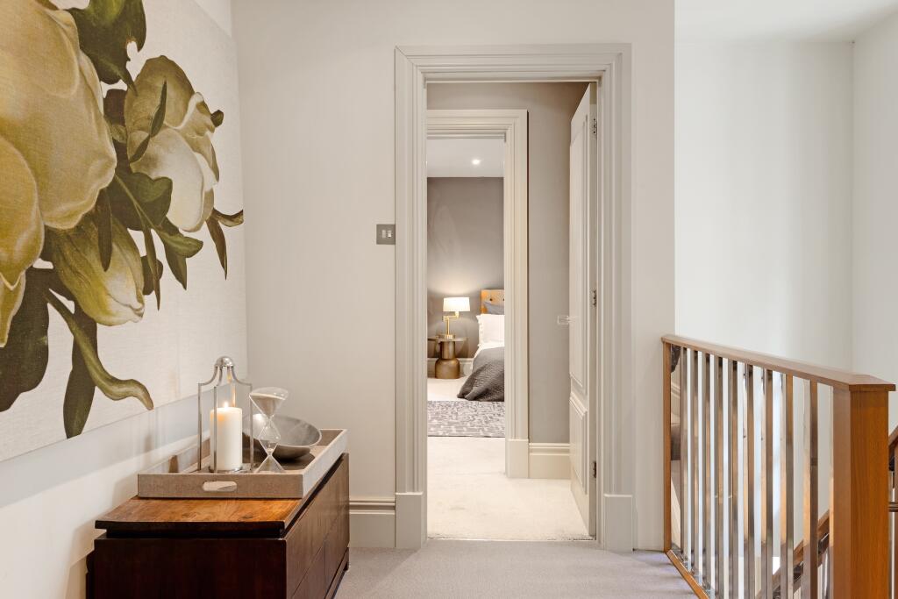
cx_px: 449
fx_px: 698
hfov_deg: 65.5
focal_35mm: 28
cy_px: 300
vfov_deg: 46.4
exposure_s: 2
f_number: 11
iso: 100
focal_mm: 28
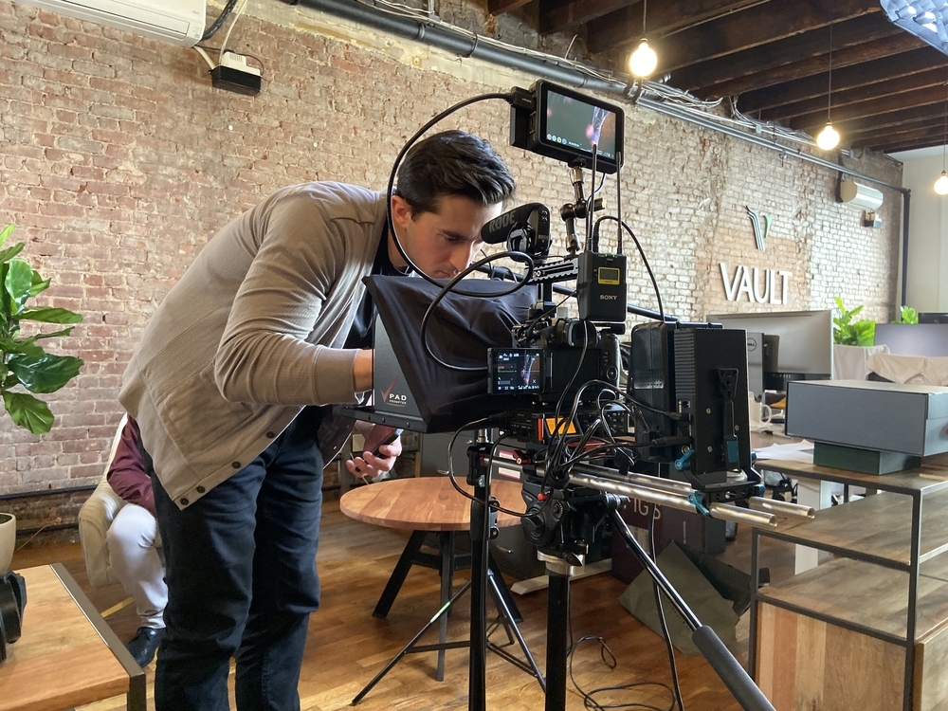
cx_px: 474
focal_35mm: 26
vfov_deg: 53.1
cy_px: 356
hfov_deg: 67.3
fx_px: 712
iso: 400
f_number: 1.8
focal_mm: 4.25
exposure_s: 1/40
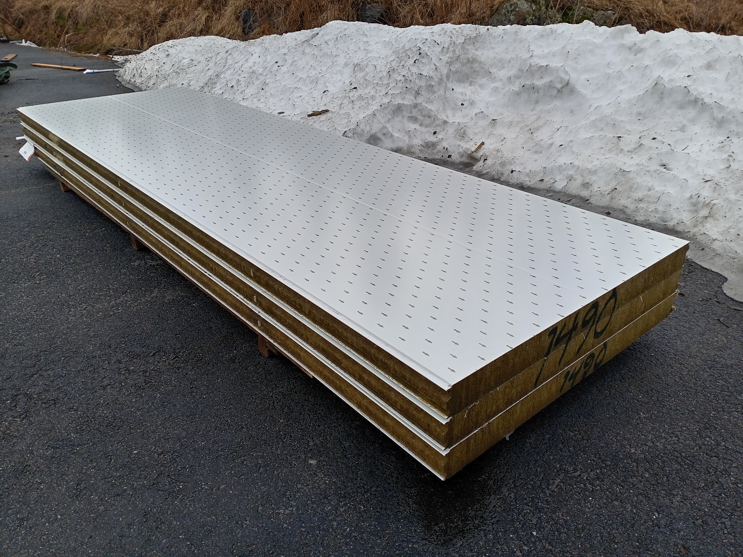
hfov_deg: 65.3
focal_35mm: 27
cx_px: 372
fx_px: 580
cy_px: 278
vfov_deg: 51.4
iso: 109
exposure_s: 1/100
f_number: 1.8
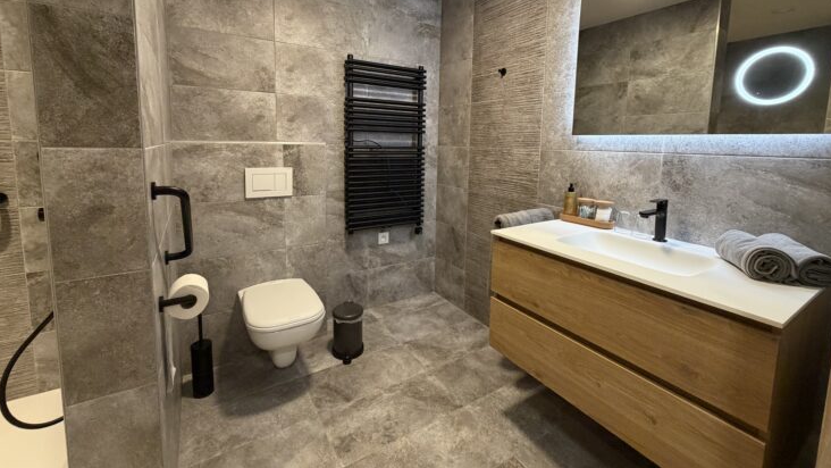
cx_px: 418
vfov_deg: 66.2
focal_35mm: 16
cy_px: 178
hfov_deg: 99.4
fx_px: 353
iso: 320
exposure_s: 1/50
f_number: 2.2
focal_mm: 2.22
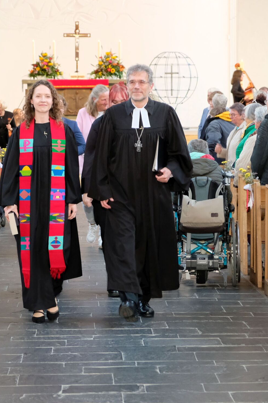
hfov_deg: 10.6
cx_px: 92
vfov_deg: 15.9
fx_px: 1441
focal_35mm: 129
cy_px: 199
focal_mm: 55
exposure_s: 1/50
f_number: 4
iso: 3200
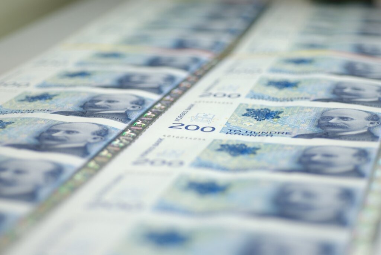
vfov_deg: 15.2
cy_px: 128
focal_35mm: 90
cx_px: 190
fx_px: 953
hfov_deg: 22.6
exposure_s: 1/60
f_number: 3.2
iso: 100
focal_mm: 60
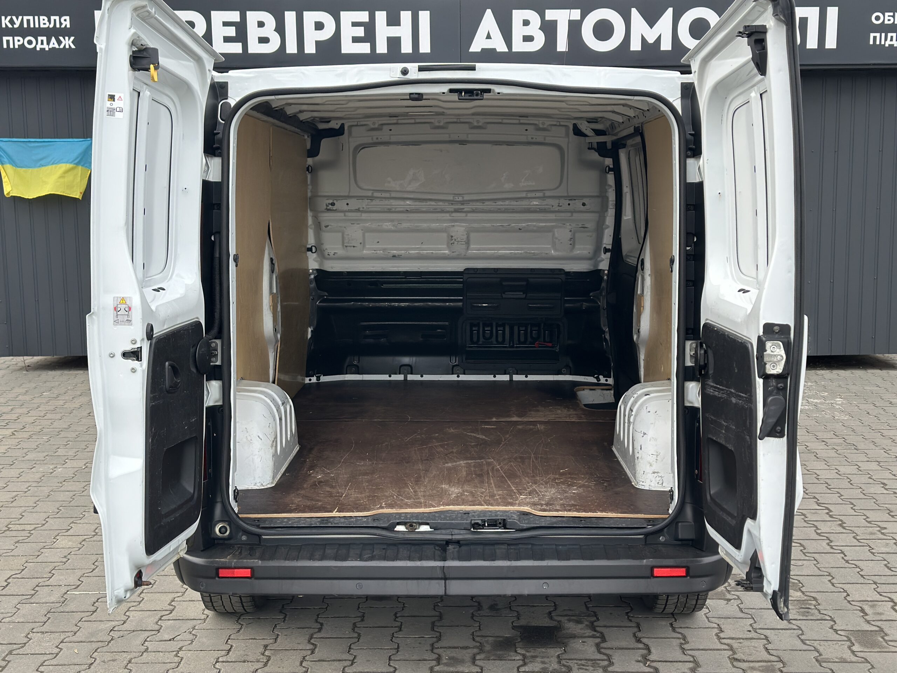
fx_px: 1244
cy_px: 336
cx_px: 448
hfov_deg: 39.7
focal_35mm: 48
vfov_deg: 30.3
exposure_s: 1/615
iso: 80
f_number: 1.78
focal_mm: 6.86
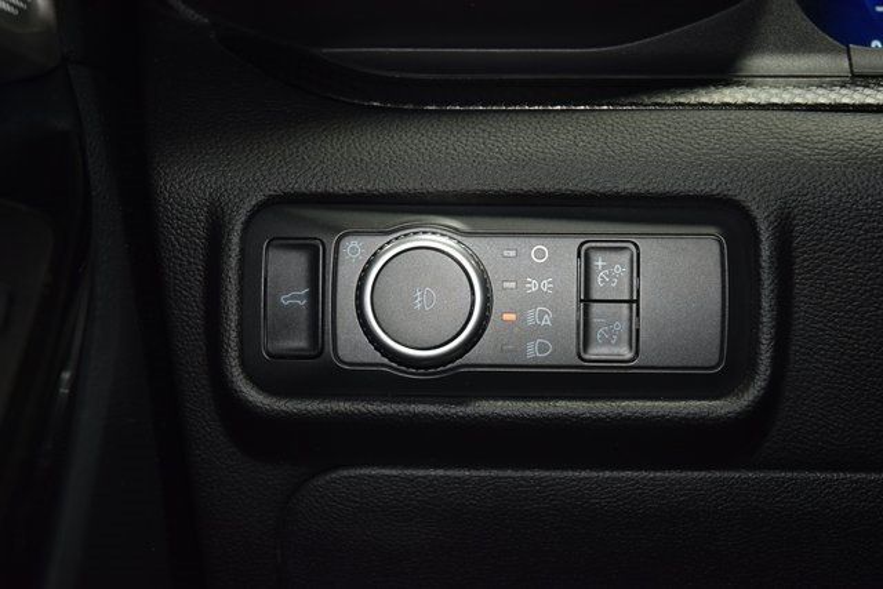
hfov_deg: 29.2
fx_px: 1693
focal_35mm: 69
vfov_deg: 19.7
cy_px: 294
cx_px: 442
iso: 640
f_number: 4.5
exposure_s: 1/30
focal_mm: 46
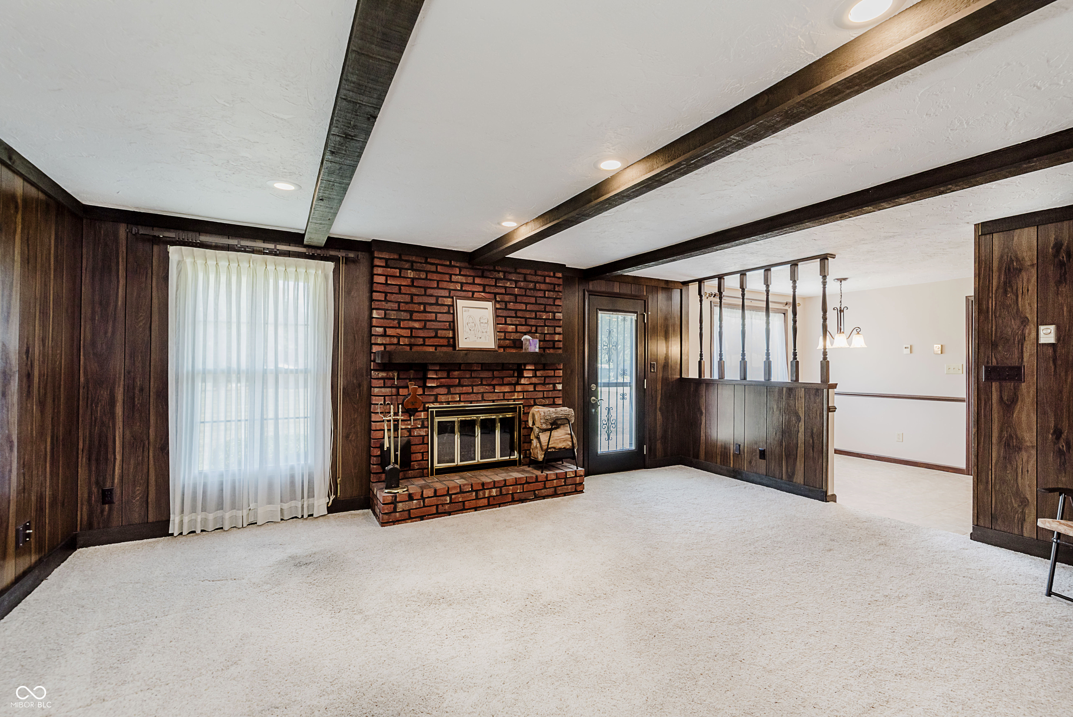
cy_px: 358
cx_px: 536
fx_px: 447
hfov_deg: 100.4
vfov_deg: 77.4
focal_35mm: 15
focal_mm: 15
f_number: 5.6
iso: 320
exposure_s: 1/40
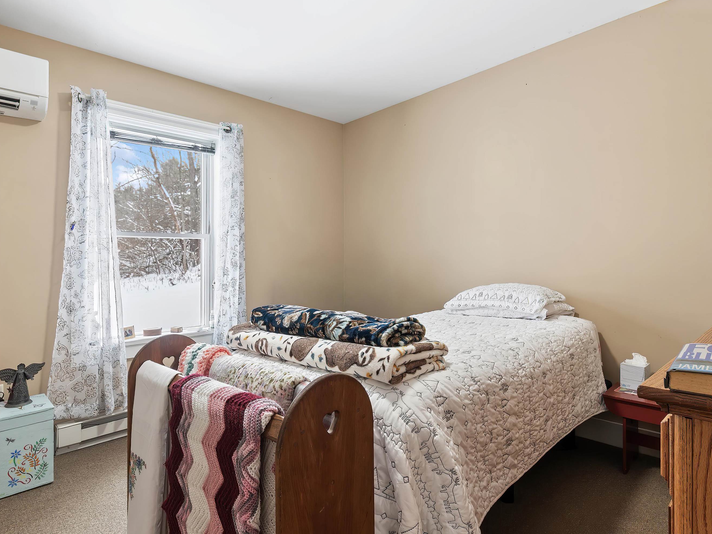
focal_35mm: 19
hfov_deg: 84.6
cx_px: 337
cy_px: 272
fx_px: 391
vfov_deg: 68.7
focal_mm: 11.5
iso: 500
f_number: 9
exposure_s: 1/5
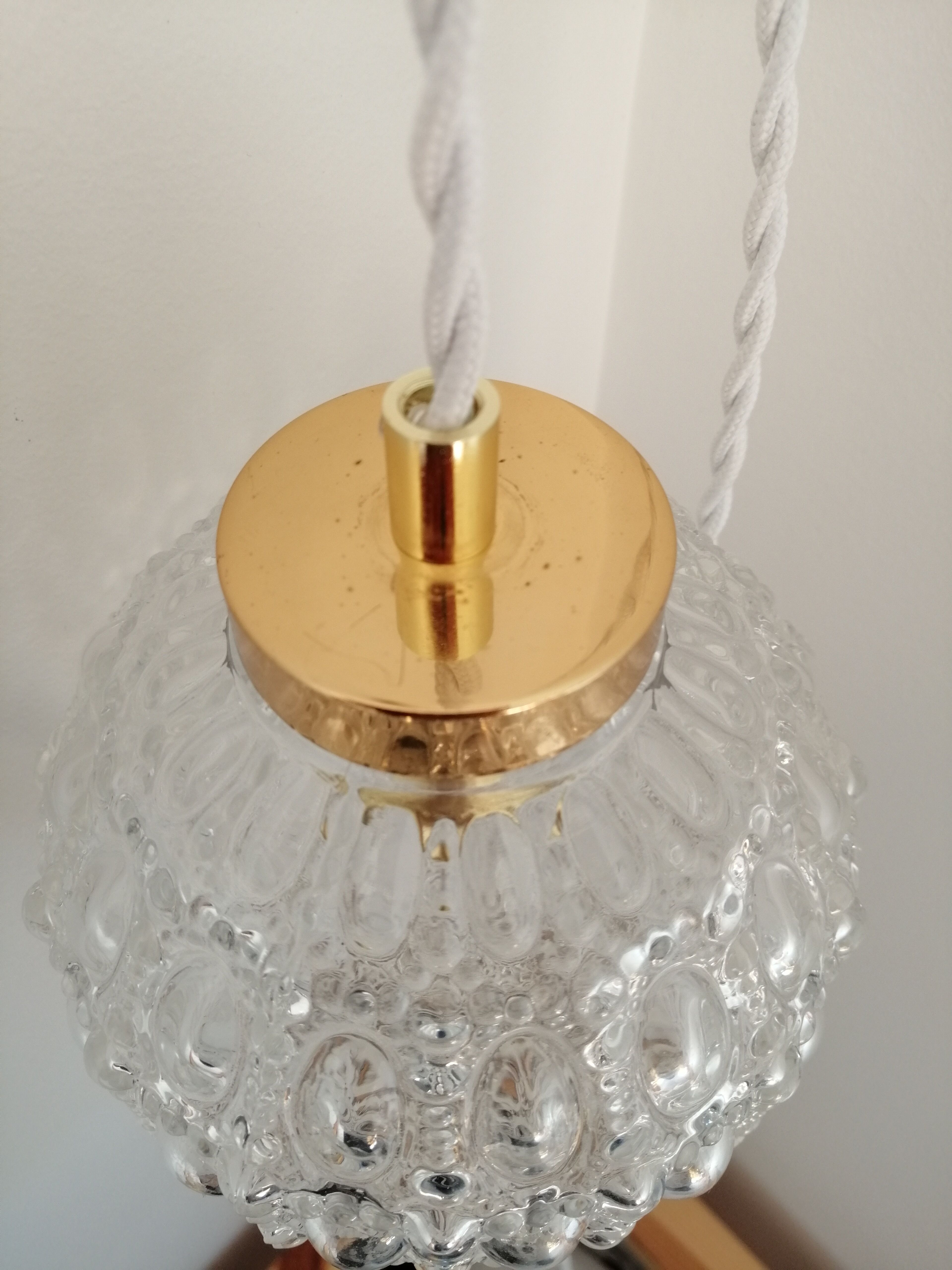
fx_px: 990
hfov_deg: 51.4
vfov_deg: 65.3
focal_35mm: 27
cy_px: 635
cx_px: 476
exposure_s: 1/50
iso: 80
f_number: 1.8
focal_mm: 3.95
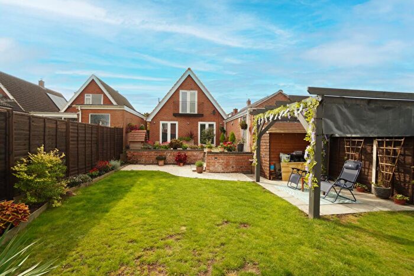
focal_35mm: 15
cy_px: 138
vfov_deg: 77.4
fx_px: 173
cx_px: 207
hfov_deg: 100.4
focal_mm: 10
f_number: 4.5
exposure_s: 1/250
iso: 100
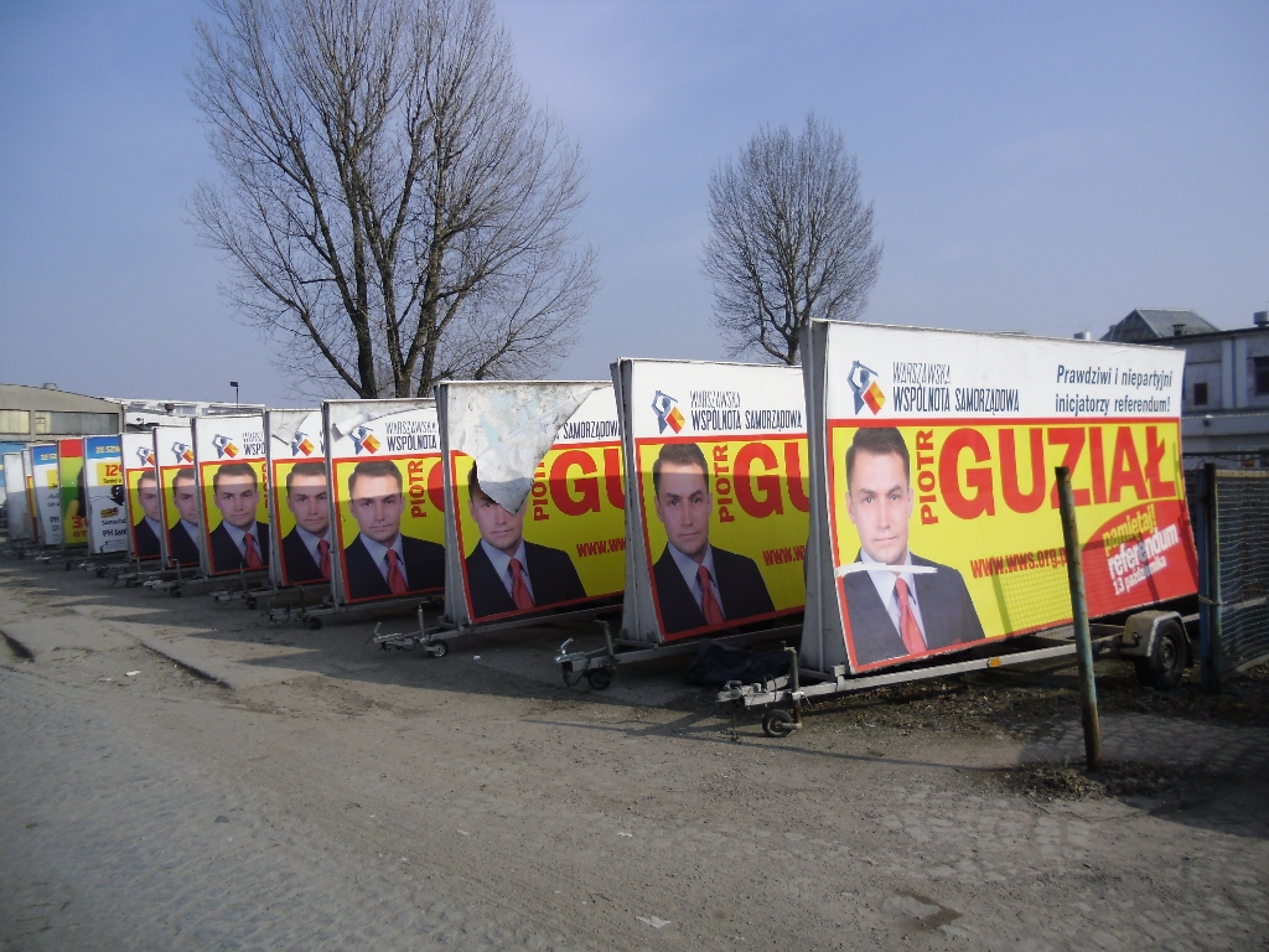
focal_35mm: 27
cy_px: 476
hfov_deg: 65.3
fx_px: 990
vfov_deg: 51.4
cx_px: 634
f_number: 8
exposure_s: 1/160
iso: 64
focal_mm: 4.9
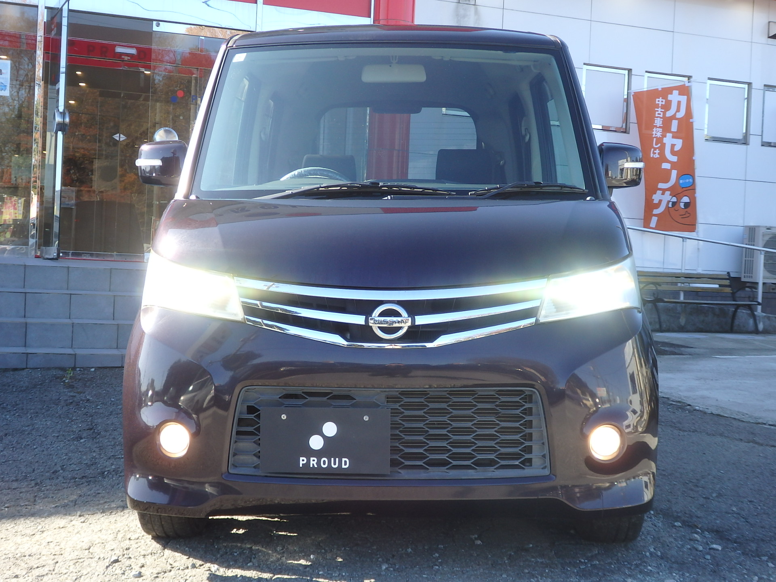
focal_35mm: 49
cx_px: 388
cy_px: 291
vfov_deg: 29.7
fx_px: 1098
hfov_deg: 38.9
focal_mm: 8.9
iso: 125
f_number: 4
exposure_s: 1/200
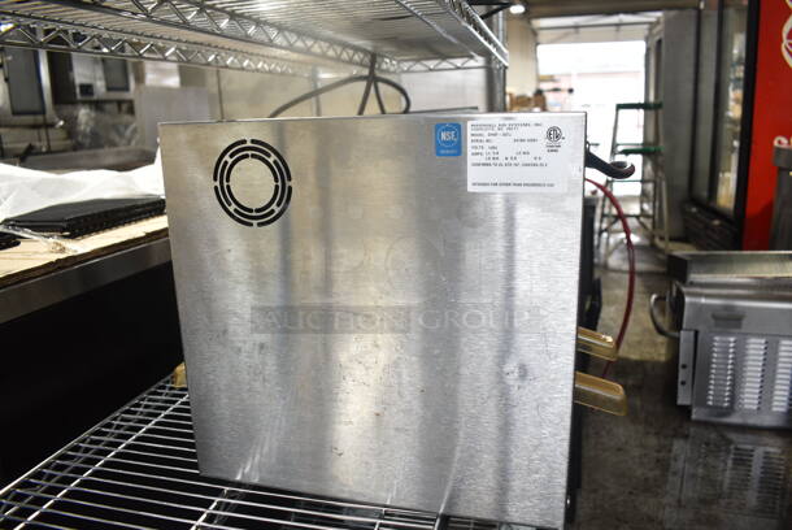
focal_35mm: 27
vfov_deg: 48.0
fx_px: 595
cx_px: 396
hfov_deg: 67.3
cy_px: 265
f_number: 3.5
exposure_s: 1/30
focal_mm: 18
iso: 320
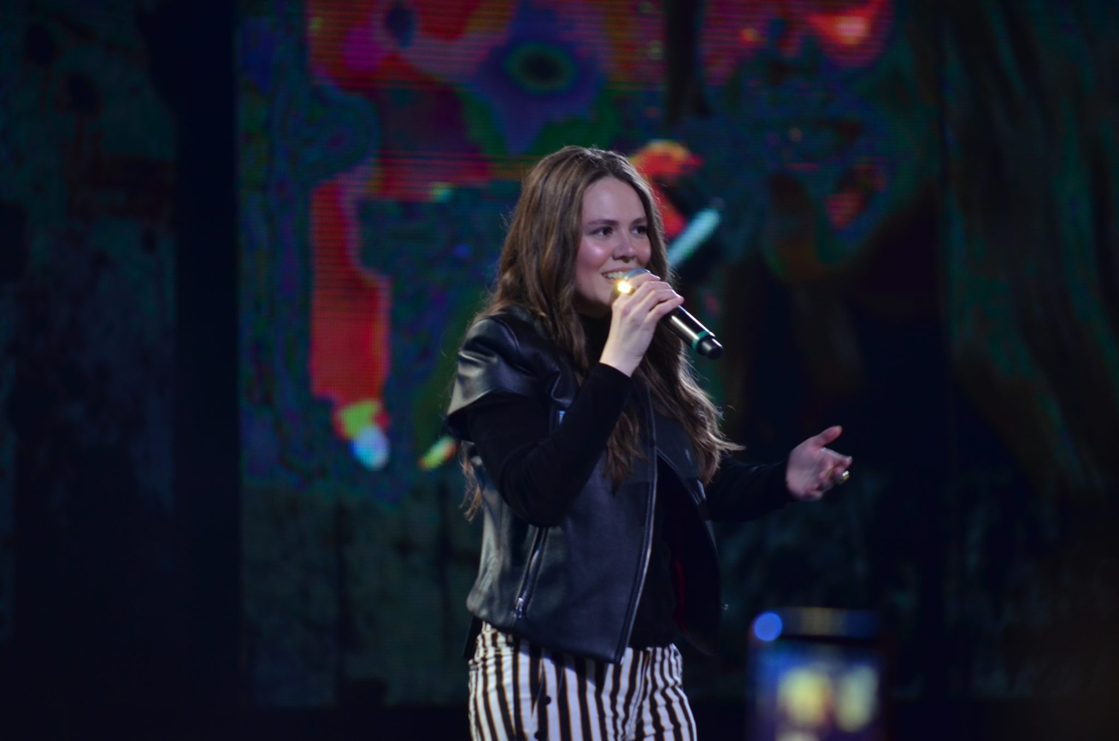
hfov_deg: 6.9
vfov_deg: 4.6
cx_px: 560
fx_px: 9305
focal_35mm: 300
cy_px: 370
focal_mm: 200
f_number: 5.6
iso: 800
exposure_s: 1/125
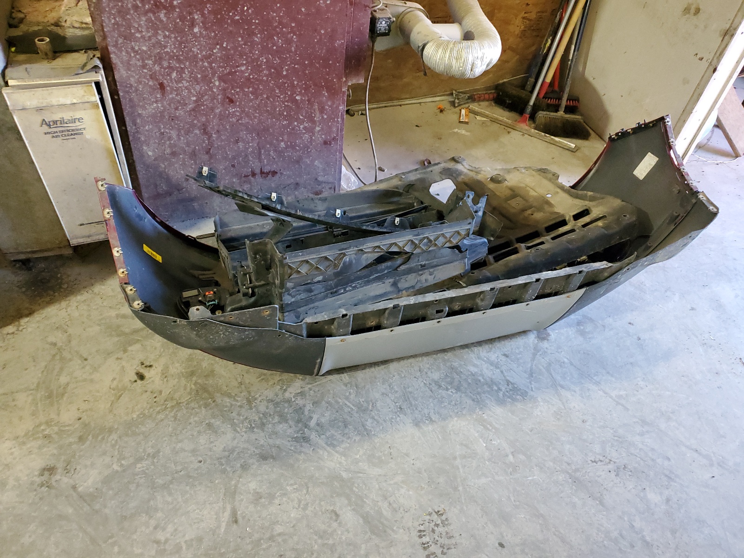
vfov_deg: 53.1
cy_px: 279
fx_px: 559
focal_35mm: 26
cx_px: 372
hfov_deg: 67.3
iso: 382
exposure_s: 1/60.2
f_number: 1.5
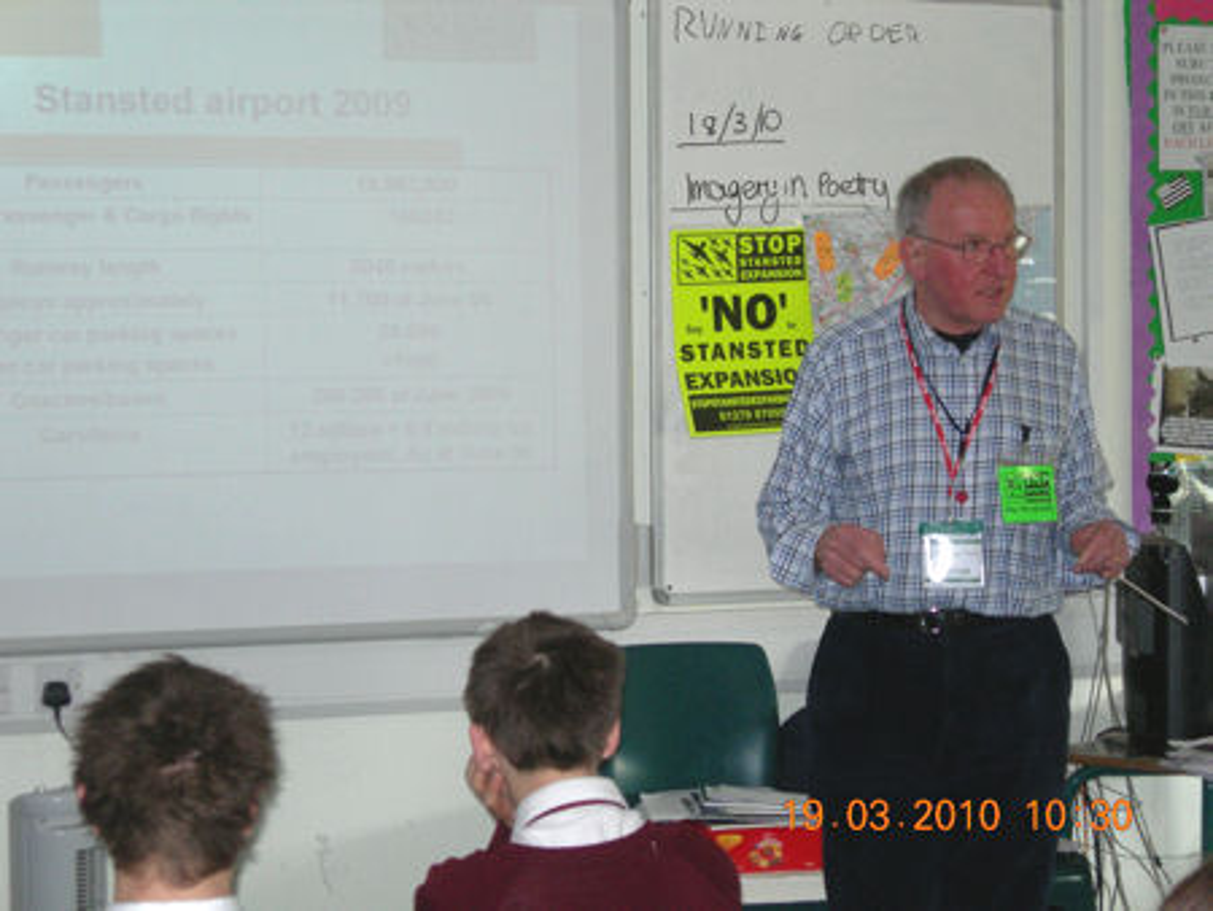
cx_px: 606
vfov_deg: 16.1
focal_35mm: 92
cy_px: 456
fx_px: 3226
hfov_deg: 21.3
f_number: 4.3
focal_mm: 19.1
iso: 154
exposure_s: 1/60.1
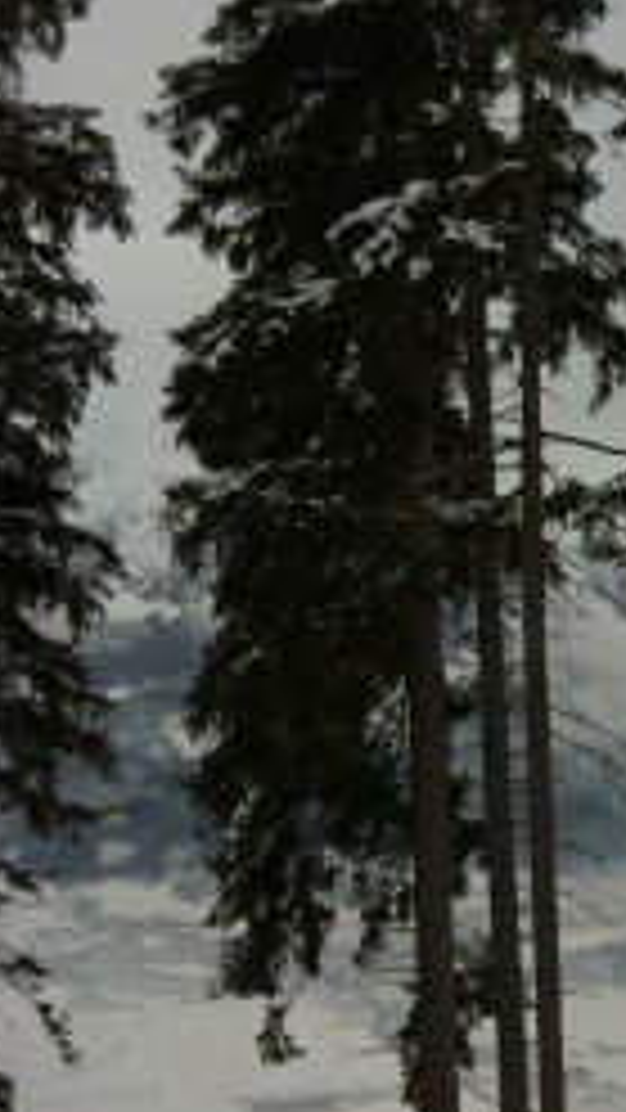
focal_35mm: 74
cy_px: 763
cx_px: 757
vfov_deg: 28.4
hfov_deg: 15.7
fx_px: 2183
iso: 80
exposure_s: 1/1885
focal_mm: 3.85
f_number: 2.8
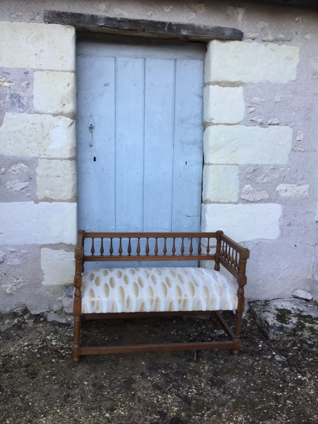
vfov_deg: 58.4
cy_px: 212
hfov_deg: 45.4
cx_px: 159
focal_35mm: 31
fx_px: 380
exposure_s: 1/100
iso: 32
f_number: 2.4
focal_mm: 3.3
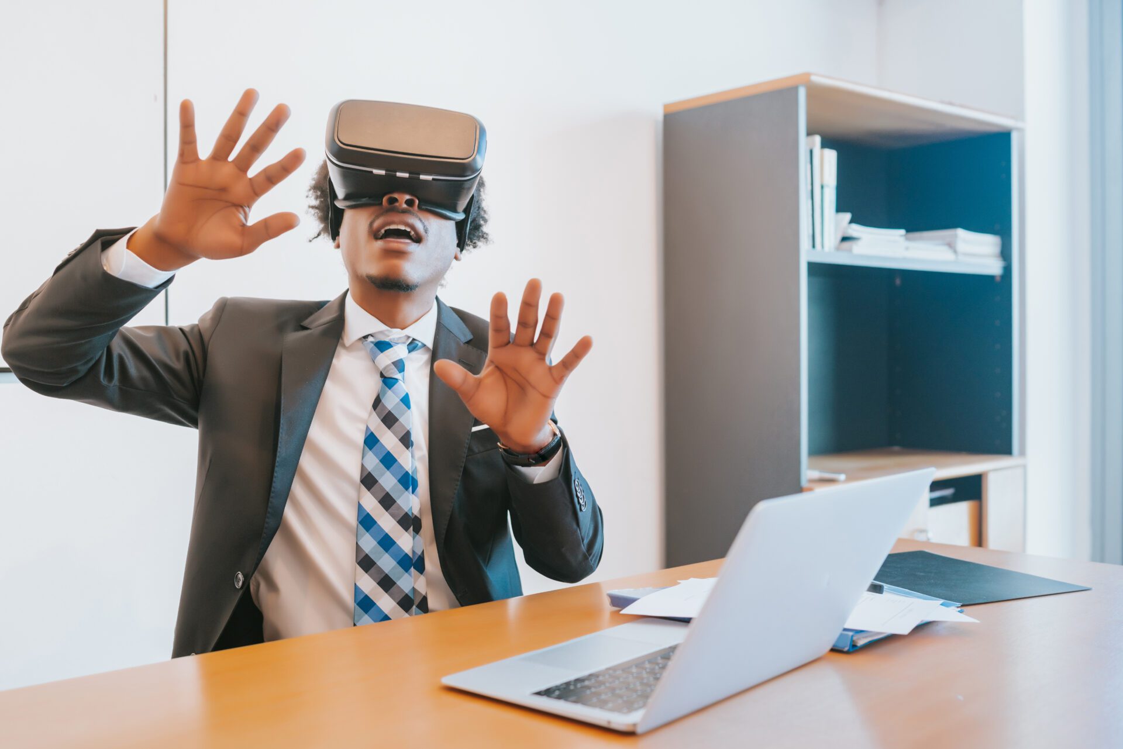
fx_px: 1092
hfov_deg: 54.4
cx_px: 562
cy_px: 374
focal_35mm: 35
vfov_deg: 37.9
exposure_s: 1/100
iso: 400
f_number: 3.2
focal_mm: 35
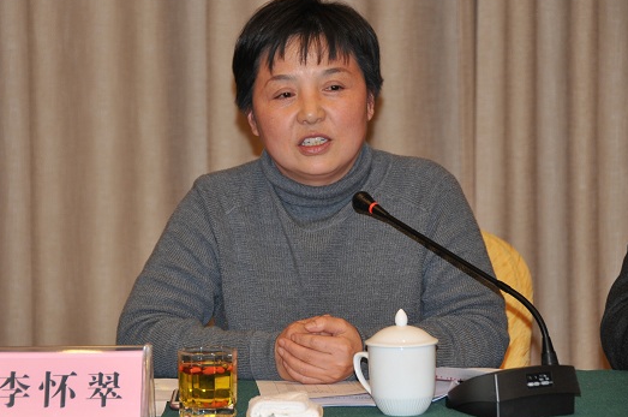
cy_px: 202
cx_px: 283
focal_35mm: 155
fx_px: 2700
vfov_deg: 8.8
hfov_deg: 13.3
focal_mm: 90
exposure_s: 1/60
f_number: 5.3
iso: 400
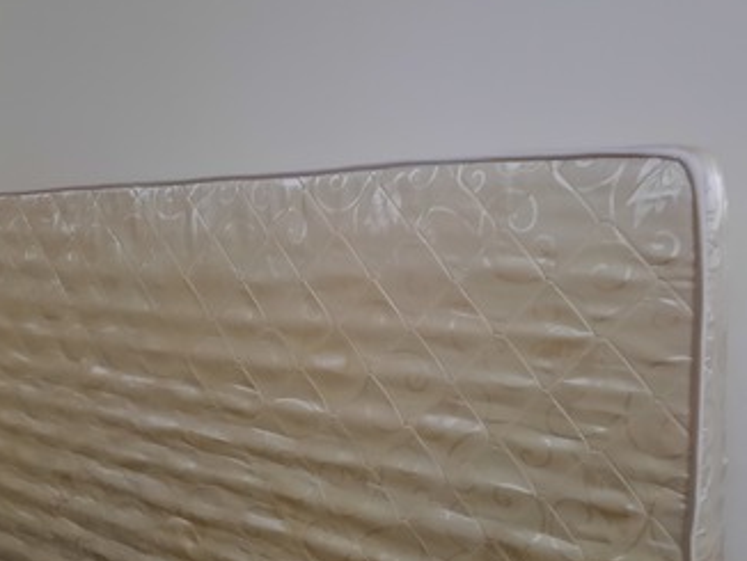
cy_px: 326
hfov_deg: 52.6
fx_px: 756
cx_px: 354
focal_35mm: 35
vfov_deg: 40.6
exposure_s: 1/24
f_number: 2
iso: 400
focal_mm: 4.6
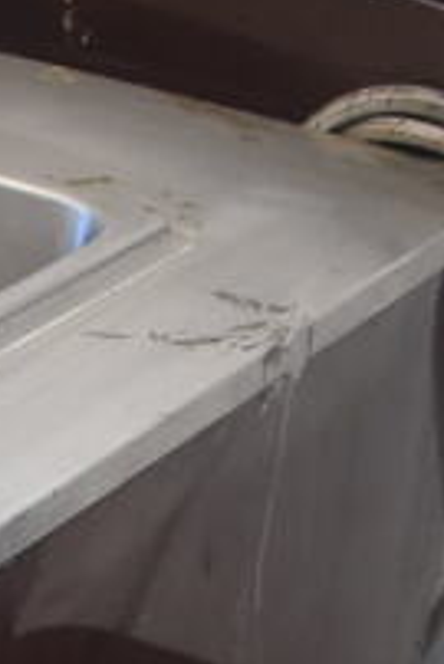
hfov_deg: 10.6
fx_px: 2253
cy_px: 906
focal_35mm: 122
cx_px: -339
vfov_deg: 15.8
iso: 1400
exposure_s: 1/125
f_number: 3.5
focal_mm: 18
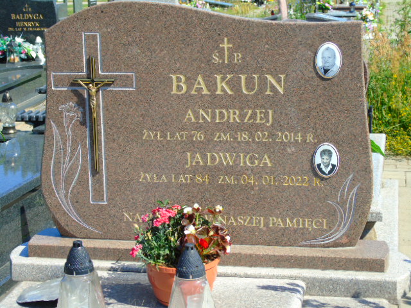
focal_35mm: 71
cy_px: 154
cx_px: 206
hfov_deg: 27.4
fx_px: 843
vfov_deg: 20.7
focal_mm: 13
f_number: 4.7
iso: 80
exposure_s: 1/250
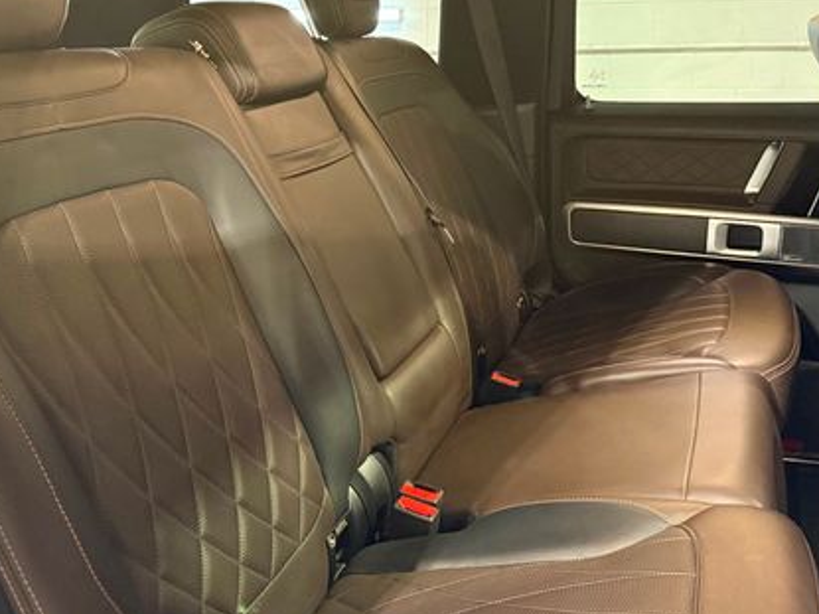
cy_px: 199
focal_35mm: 37
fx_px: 875
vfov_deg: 38.2
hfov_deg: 50.0
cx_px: 460
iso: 800
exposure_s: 1/45
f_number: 1.78
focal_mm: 6.76
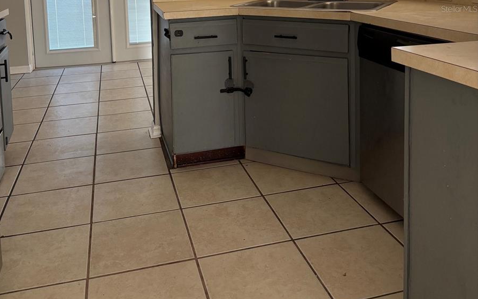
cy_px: 9
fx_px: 482
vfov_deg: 32.1
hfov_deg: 52.7
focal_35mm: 37
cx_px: 238
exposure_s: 1/94
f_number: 1.6
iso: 125
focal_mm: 5.96
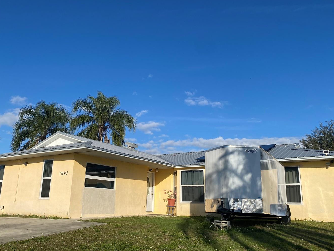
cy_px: 131
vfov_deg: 45.4
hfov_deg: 58.4
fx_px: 299
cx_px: 165
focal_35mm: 31
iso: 32
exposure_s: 1/4115
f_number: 1.8
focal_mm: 4.25
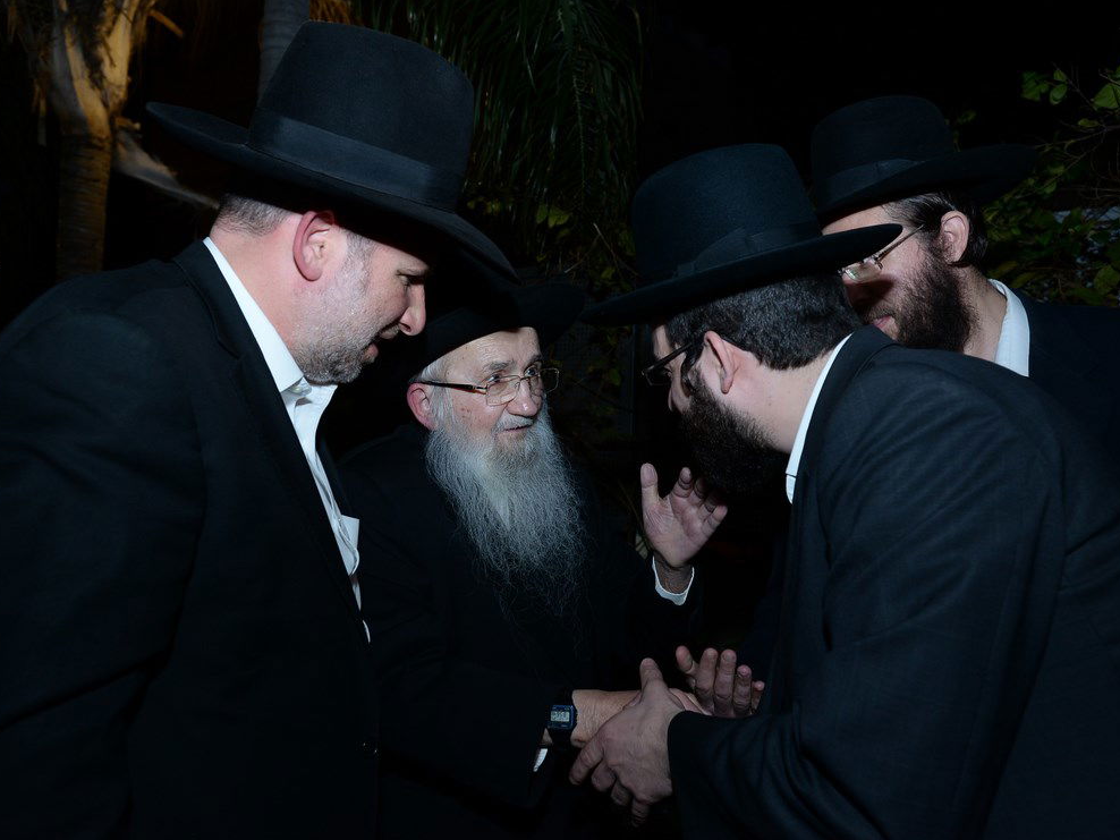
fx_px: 906
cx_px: 562
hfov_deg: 63.4
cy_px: 415
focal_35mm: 28
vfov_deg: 49.7
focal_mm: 25
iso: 1000
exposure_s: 1/80
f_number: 4.5
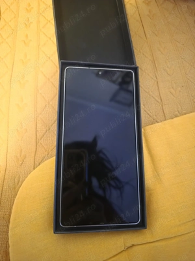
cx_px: 98
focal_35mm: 23
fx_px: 173
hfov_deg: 58.9
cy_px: 130
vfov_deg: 73.9
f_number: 1.7
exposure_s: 1/20
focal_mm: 6.3
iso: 2000
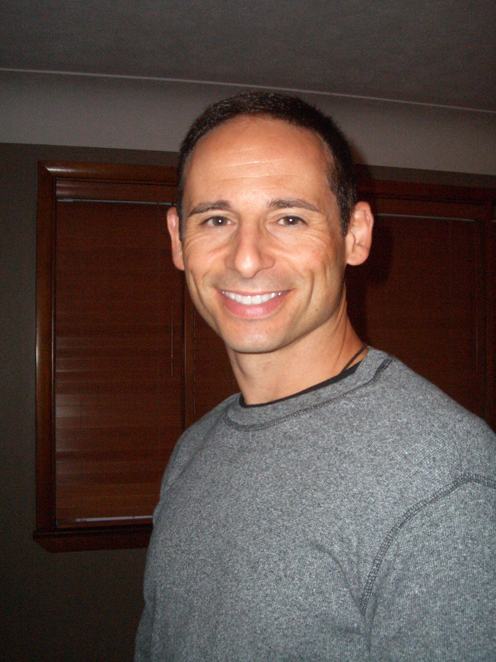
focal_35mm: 41
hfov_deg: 35.1
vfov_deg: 45.8
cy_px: 331
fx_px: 783
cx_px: 248
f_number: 2.8
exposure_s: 1/60
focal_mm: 6.8
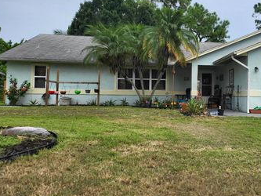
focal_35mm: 36
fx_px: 272
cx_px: 192
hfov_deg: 49.5
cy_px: 87
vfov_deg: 39.6
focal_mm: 5
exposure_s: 1/994
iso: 40
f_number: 1.8
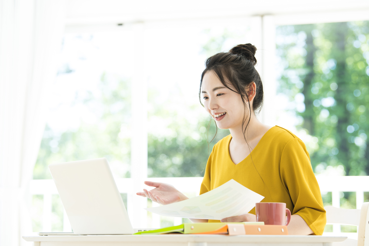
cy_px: 123
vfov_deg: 13.4
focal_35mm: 102
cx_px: 184
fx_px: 1046
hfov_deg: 20.0
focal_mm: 102
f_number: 4
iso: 250
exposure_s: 1/200
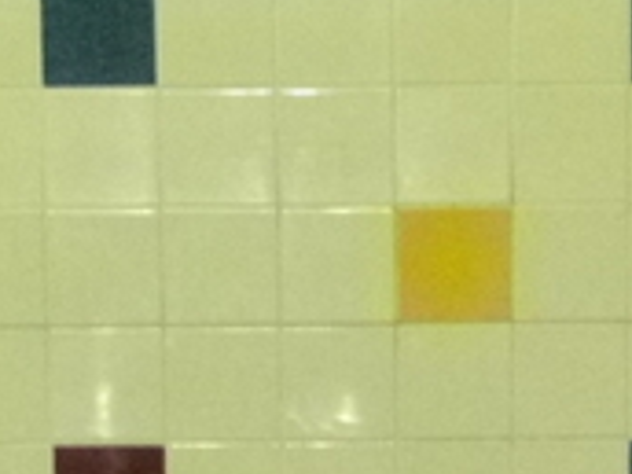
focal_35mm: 256
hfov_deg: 7.7
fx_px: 4674
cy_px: 1036
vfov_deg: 5.6
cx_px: 393
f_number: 4.2
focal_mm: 9.9
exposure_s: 1/60
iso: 1000
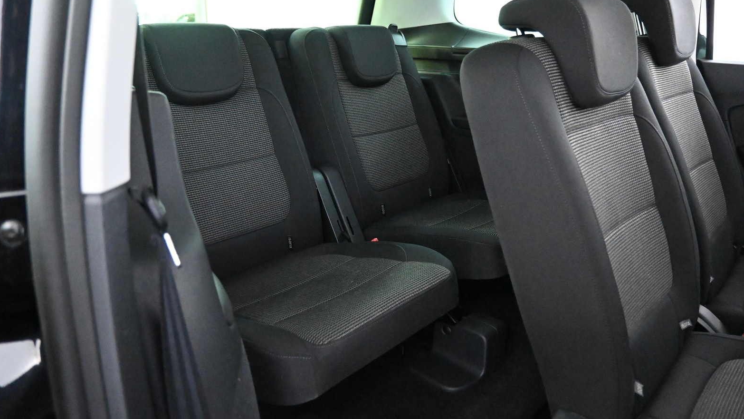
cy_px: 166
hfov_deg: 71.9
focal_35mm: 26
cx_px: 372
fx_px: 513
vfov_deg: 44.1
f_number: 3.5
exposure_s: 1/25
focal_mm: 16
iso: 12800
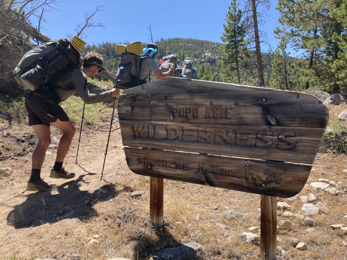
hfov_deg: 63.4
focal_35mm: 28
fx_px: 281
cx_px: 174
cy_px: 130
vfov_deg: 49.7
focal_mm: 3.99
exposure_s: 1/979
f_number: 1.8
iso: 20
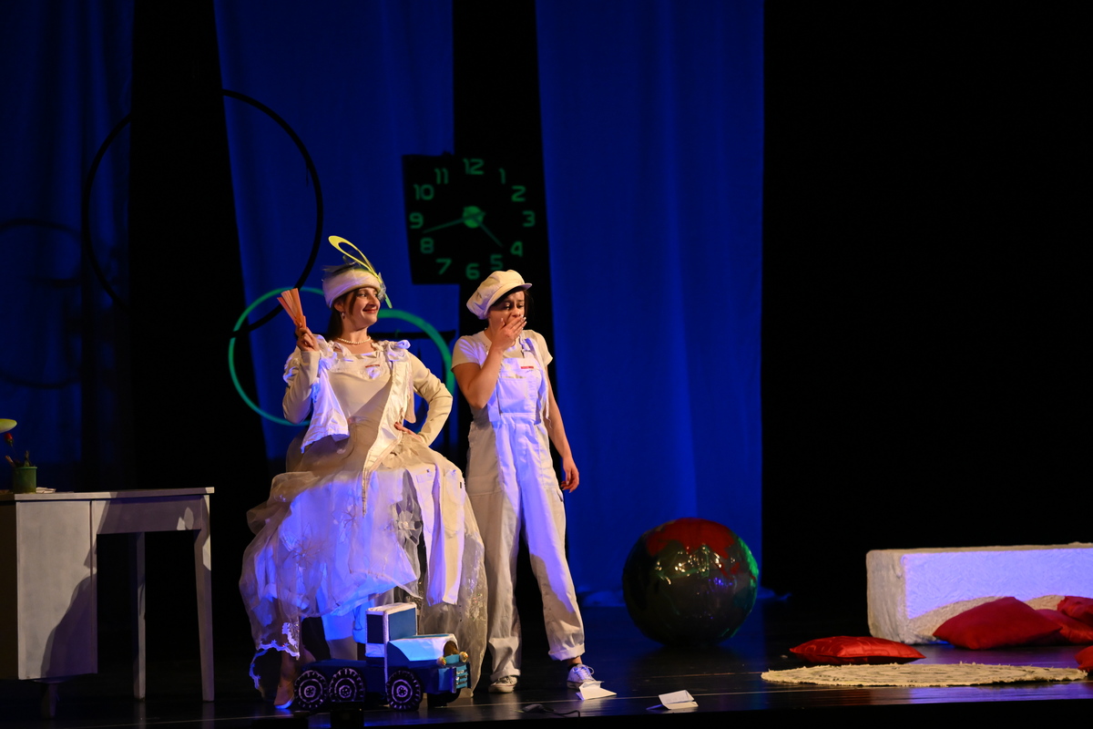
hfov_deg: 15.2
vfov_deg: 10.2
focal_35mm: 135
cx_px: 546
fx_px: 4098
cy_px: 364
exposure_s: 1/160
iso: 4000
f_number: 2.8
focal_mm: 135
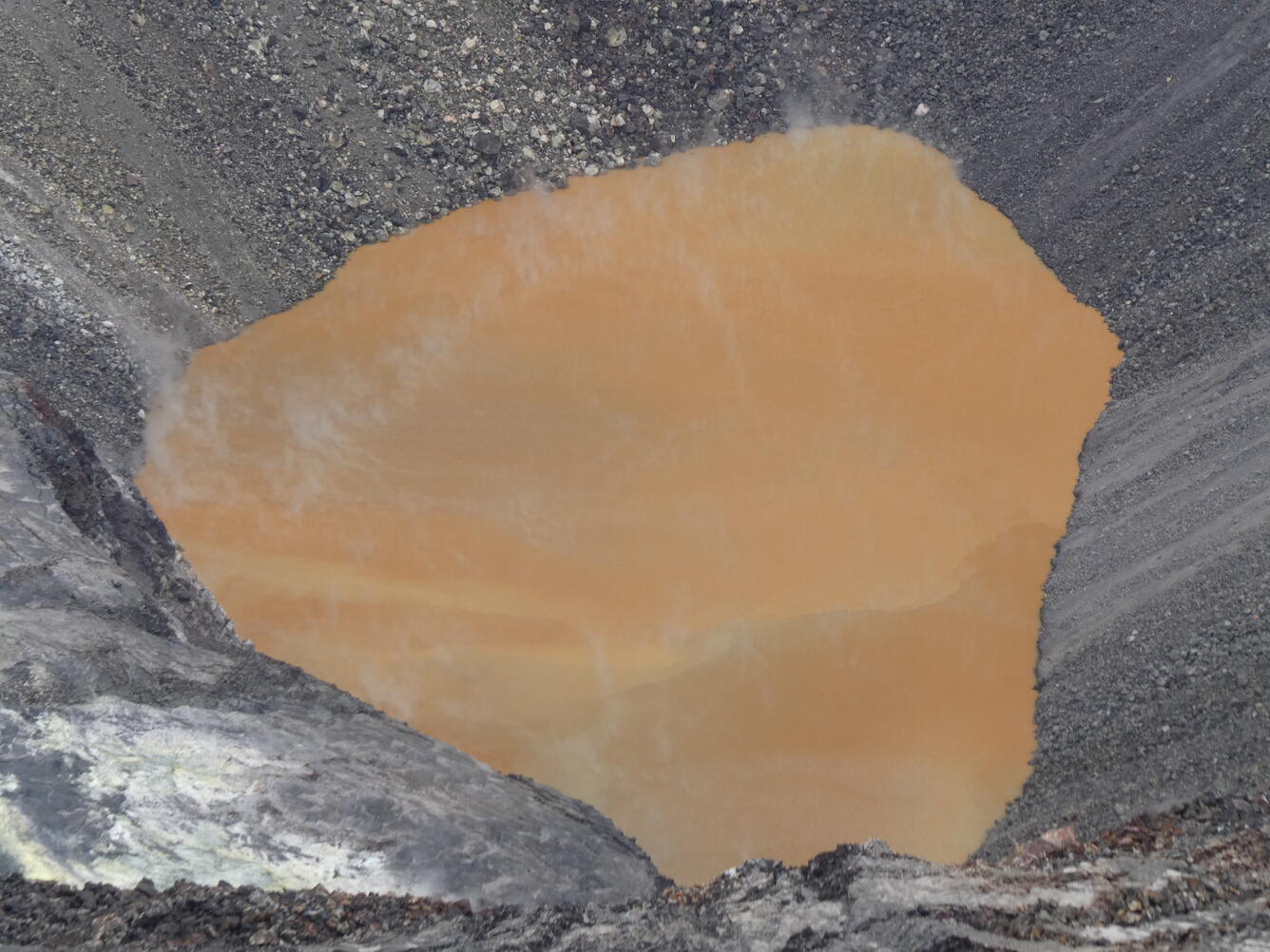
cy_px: 476
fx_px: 8475
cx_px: 635
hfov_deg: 8.6
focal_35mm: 231
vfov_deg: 6.4
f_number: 5.6
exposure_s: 1/200
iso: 80
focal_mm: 41.4
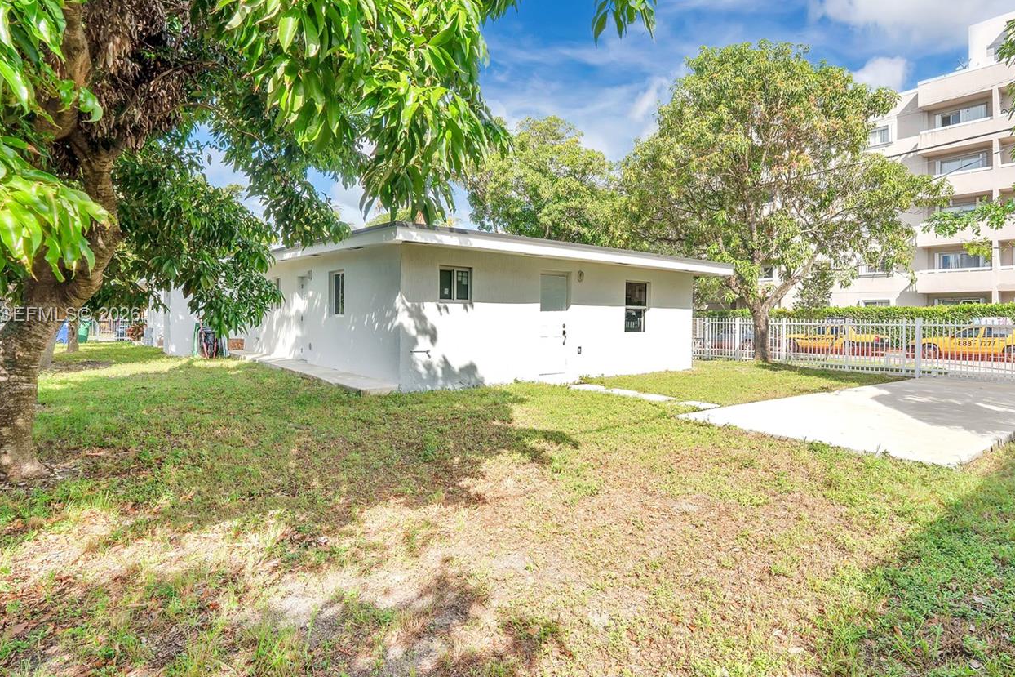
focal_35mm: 19
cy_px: 316
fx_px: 529
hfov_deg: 87.5
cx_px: 539
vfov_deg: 65.1
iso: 100
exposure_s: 1/160
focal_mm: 14.6
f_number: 10
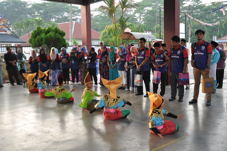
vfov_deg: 35.4
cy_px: 76
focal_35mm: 38
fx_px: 236
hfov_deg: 51.3
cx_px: 114
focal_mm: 25
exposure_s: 1/60
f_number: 4
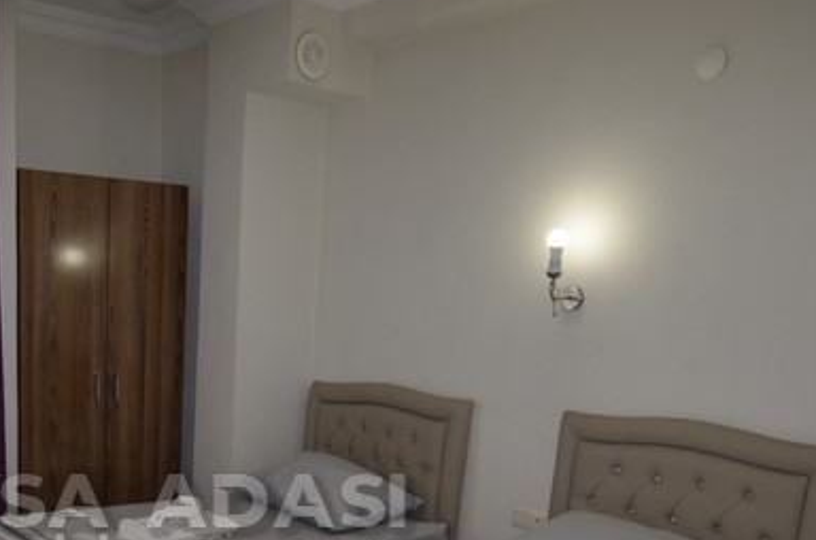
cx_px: 144
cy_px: 517
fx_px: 904
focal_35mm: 40
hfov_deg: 45.7
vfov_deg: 31.2
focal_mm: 10
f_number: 3.5
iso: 200
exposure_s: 1/180
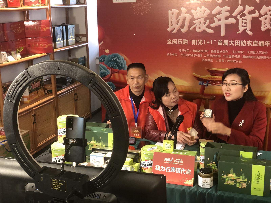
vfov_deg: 28.0
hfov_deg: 36.8
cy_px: 102
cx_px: 136
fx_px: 407
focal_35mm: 52
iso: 160
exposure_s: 1/24
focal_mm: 6
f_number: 2.4
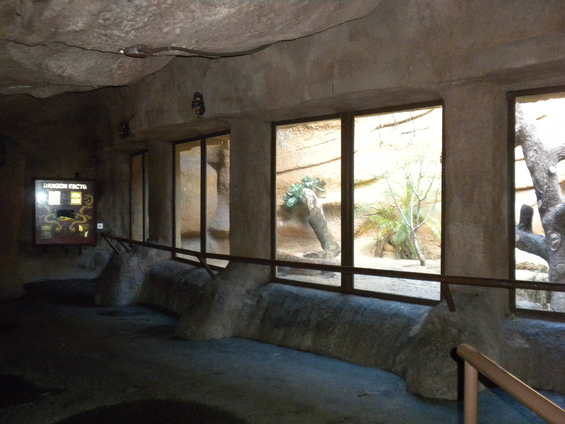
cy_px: 212
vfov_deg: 38.7
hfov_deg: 50.1
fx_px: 604
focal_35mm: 37
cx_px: 282
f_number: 3.5
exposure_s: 1/30
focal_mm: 6.6
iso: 505
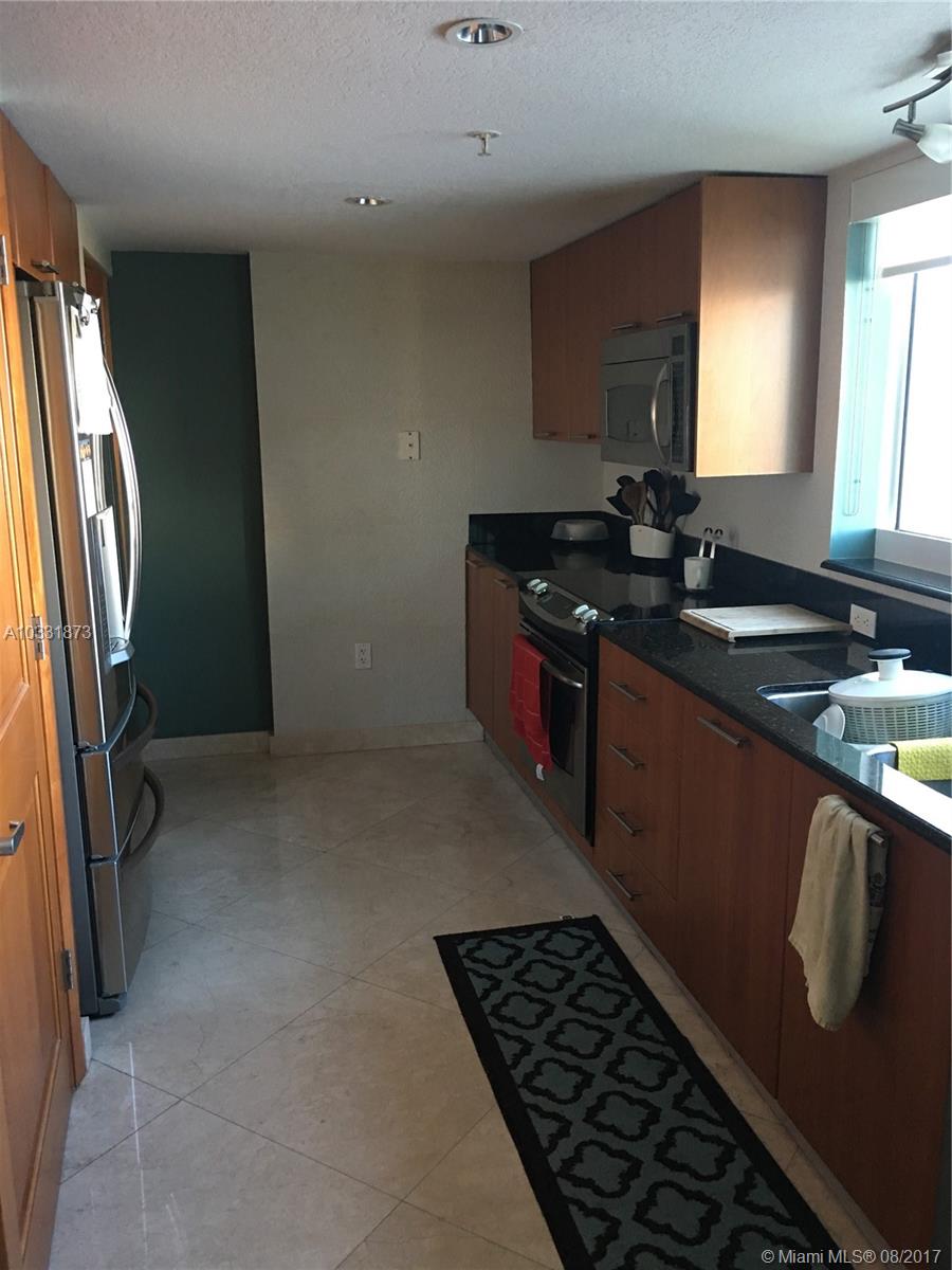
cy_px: 635
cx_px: 476
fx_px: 1063
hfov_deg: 48.2
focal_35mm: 29
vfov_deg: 61.7
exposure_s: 1/15
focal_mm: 4.15
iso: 64
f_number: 2.2
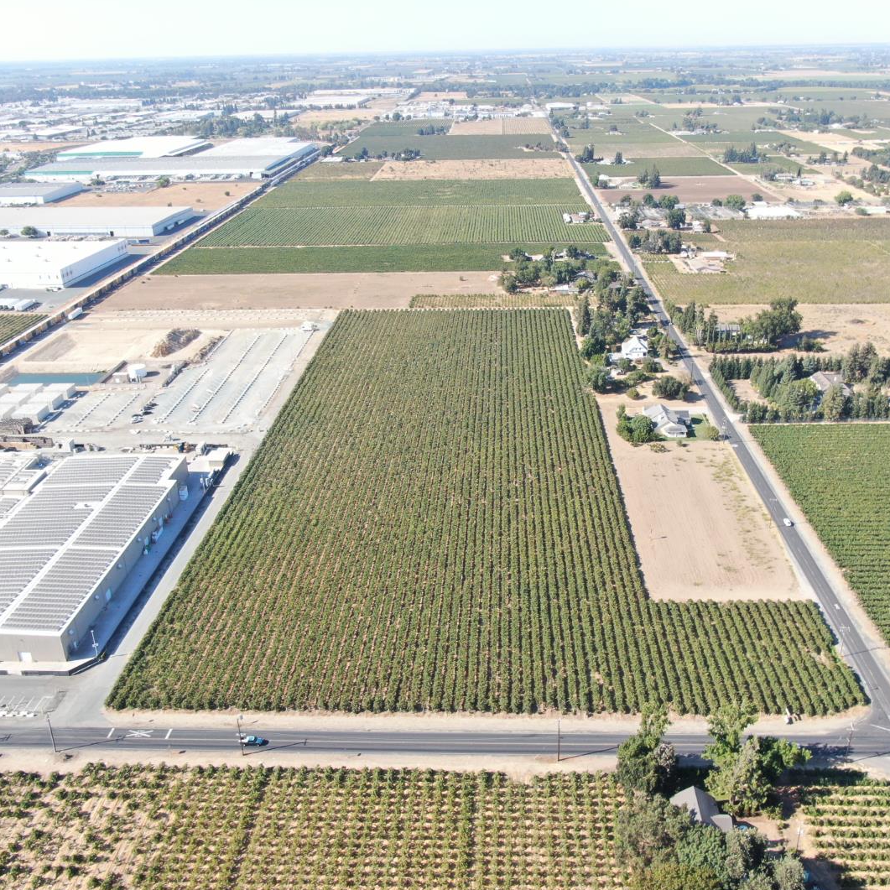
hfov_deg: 54.0
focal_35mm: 30
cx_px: 480
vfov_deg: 54.0
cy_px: 426
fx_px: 873
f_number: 2.8
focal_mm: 4.39
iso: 100
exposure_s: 1/500
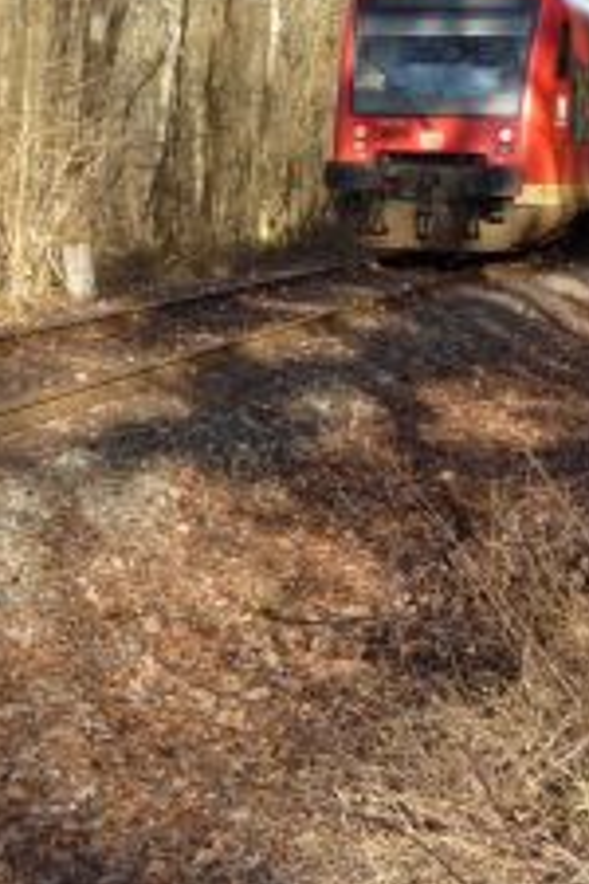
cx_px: 165
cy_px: 232
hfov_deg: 19.1
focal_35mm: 71
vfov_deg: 28.1
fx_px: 1742
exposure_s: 1/200
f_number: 4
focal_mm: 5.2
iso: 100
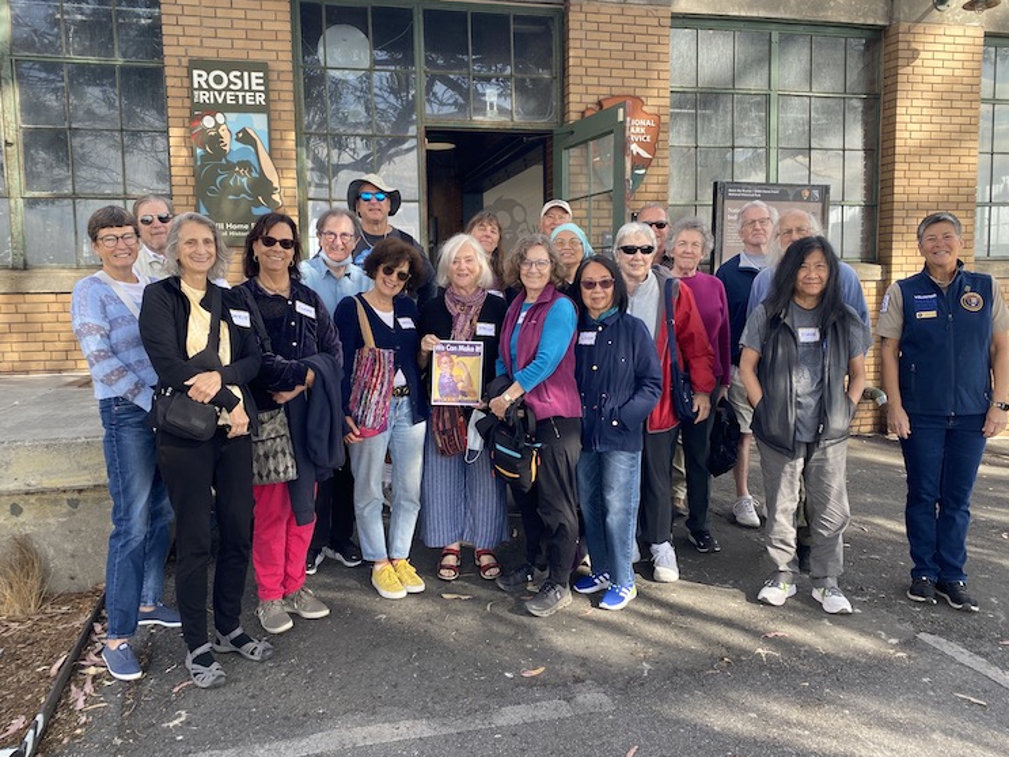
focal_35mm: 28
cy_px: 376
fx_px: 816
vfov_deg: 49.7
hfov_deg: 63.4
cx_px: 489
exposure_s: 1/441
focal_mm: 4.25
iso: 32
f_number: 1.8
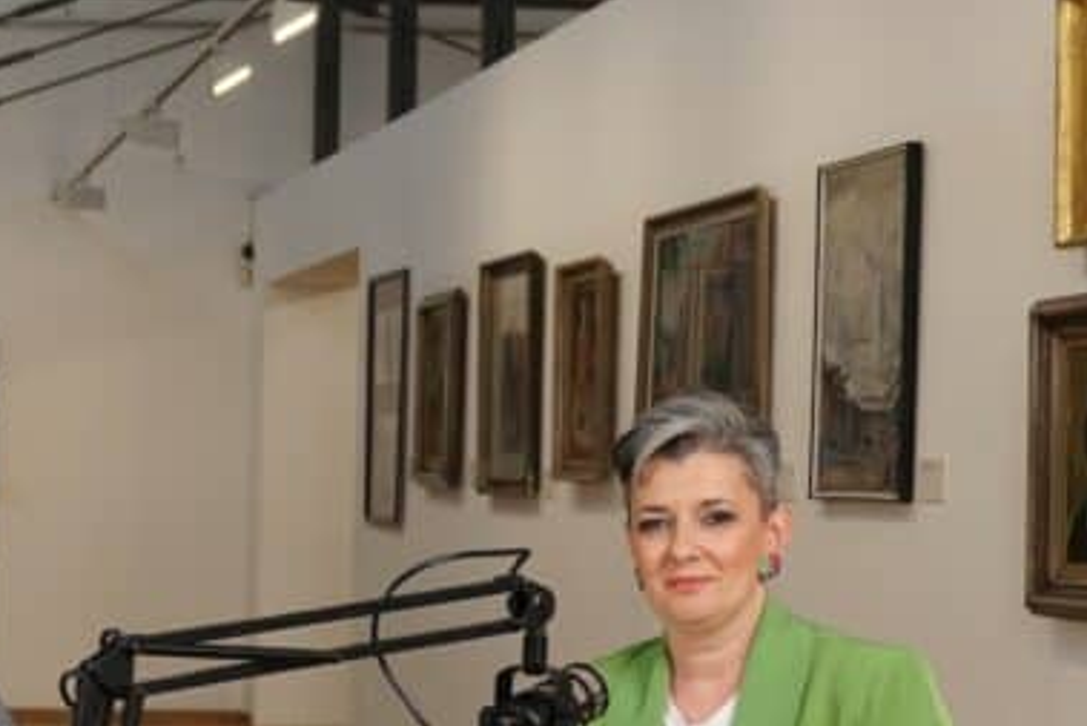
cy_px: 836
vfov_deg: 13.2
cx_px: -126
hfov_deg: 19.2
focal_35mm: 102
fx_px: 3073
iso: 320
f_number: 2.8
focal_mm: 25.1
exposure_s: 1/160
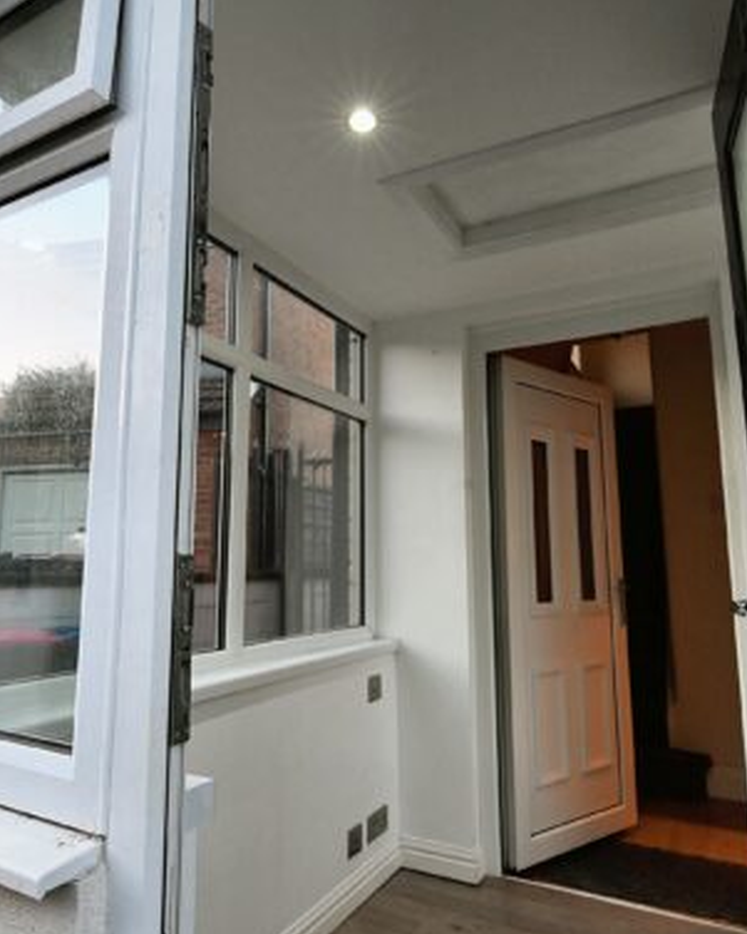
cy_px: 468
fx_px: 635
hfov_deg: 60.7
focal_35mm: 23
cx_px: 333
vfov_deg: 72.6
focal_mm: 16
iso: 2000
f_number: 10
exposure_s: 1/100
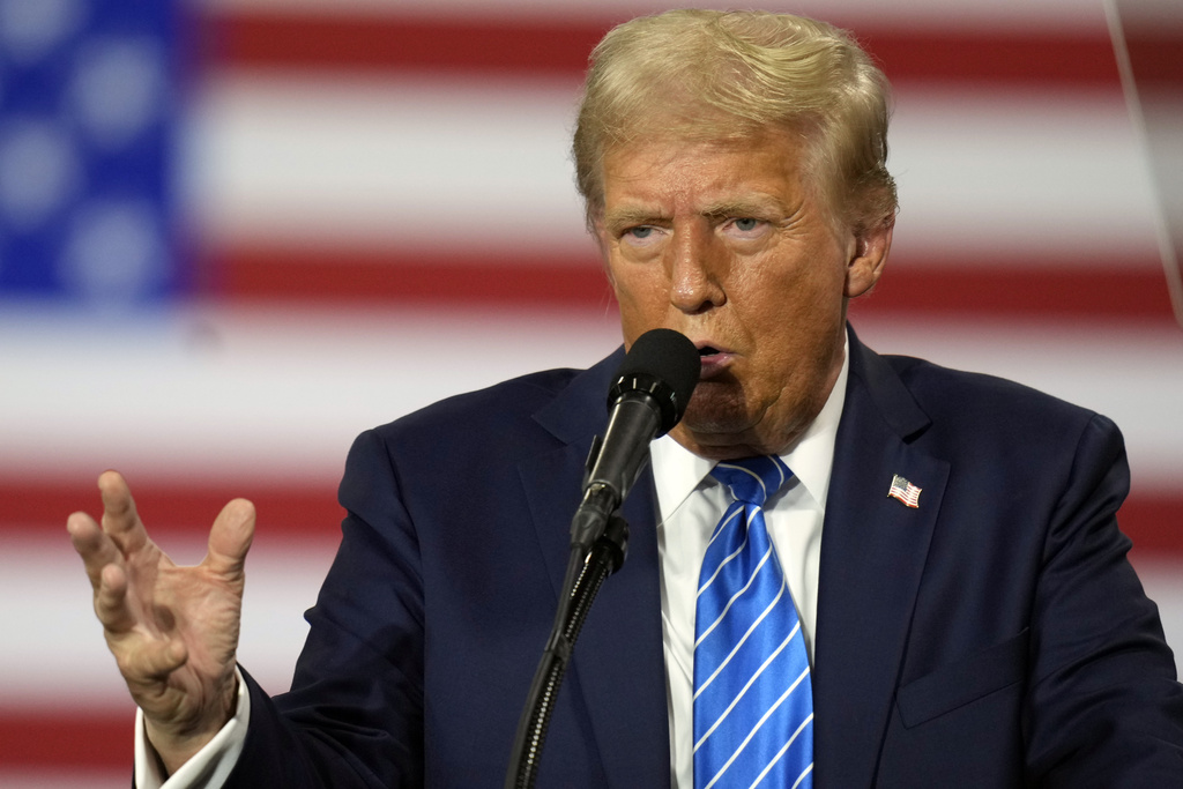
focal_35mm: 840
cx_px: 592
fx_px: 27605
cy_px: 394
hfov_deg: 2.5
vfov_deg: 1.6
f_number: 4
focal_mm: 560
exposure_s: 1/400
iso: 2000
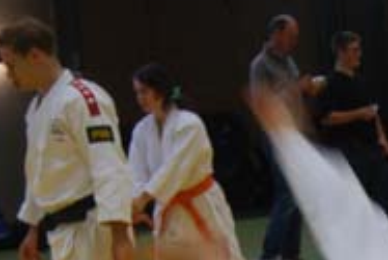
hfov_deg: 11.8
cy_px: 349
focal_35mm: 169
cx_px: 523
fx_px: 1819
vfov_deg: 8.0
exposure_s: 1/30
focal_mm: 35
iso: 200
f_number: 4.8
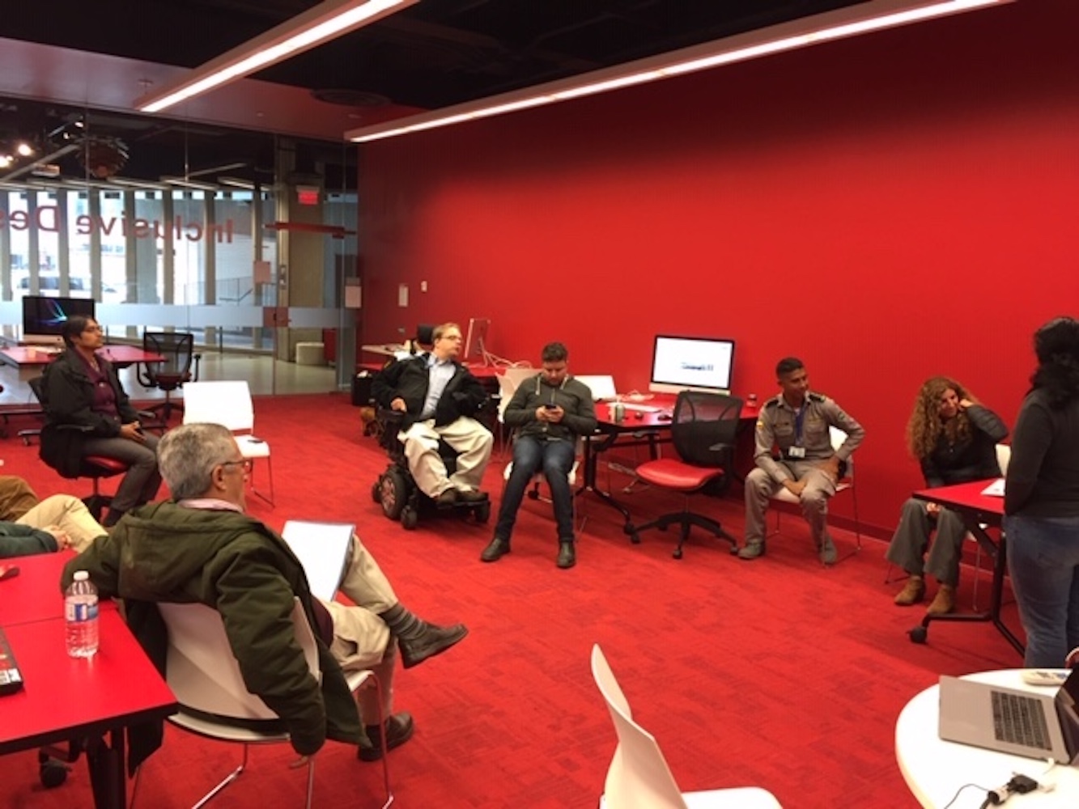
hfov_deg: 61.7
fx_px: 904
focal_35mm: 29
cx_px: 540
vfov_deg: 48.2
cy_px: 404
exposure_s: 1/30
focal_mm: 4.15
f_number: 2.2
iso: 80
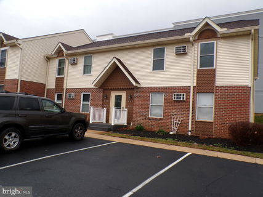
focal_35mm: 28
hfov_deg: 63.5
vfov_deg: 49.7
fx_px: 213
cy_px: 98
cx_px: 132
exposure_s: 1/90
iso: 100
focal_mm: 5
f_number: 4.6
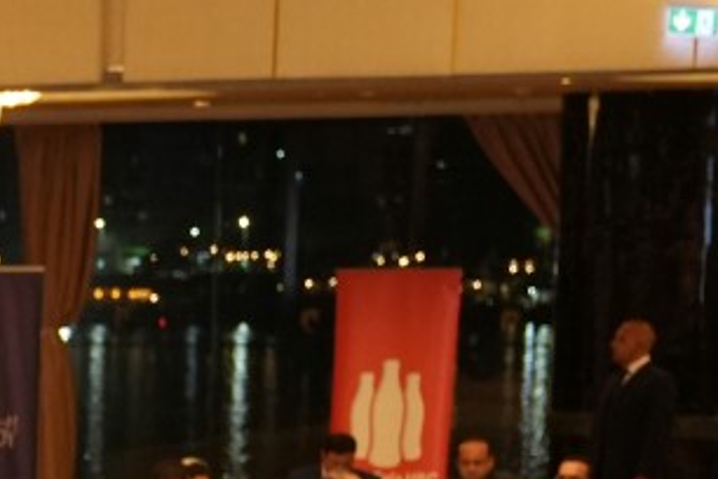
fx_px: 4009
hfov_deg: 9.4
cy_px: 866
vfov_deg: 6.7
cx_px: -847
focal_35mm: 201
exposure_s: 1/125
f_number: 3.2
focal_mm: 38
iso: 2500
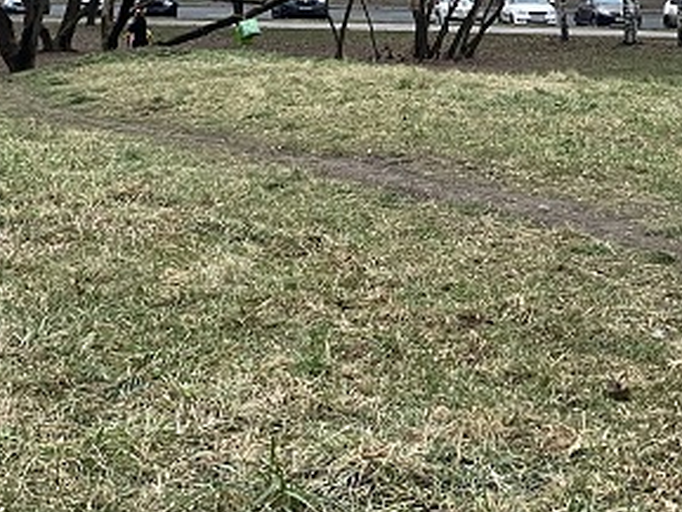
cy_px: -67
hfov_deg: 23.5
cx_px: 611
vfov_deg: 17.5
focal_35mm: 81
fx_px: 1597
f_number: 1.8
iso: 500
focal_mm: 4.25
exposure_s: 1/60
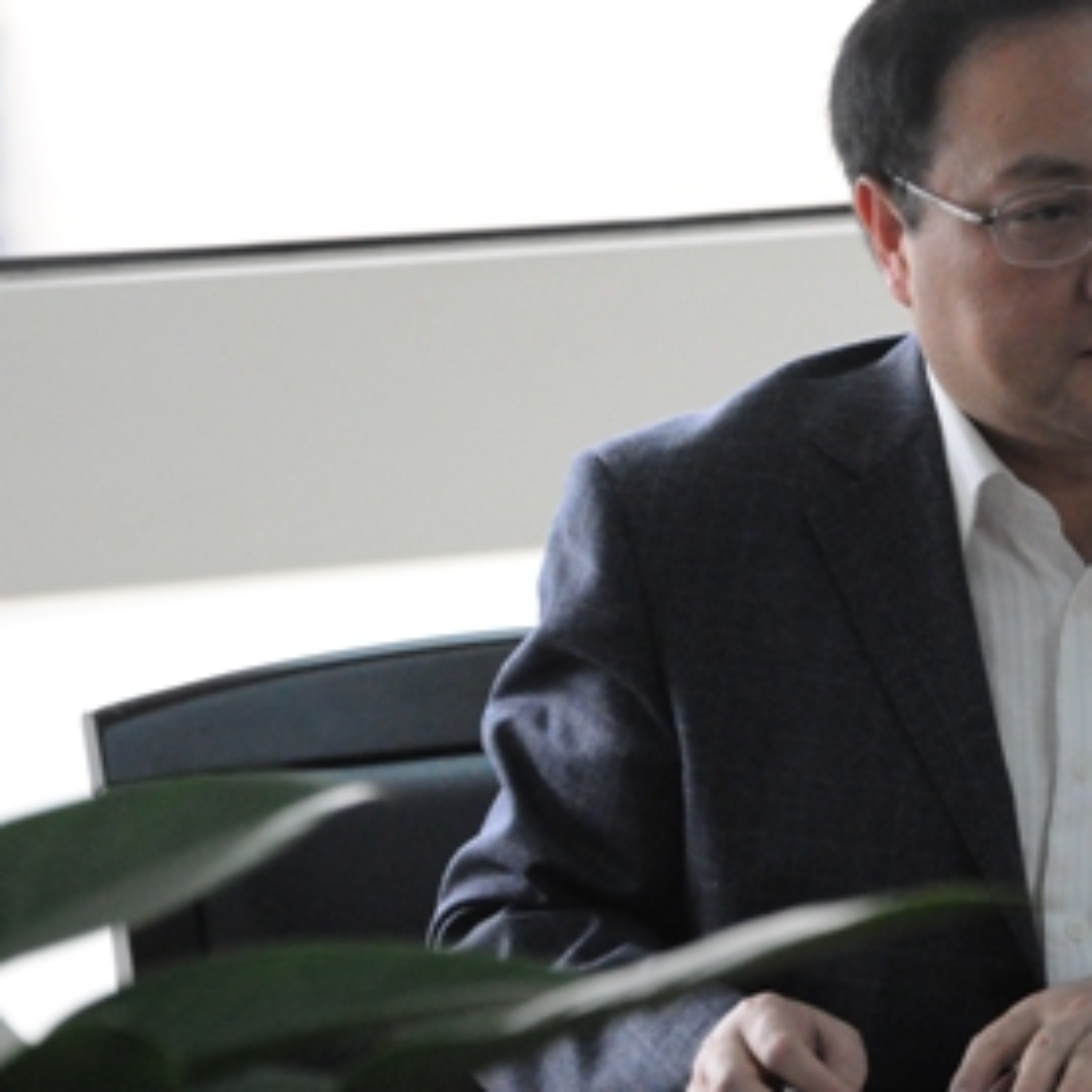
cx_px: 1001
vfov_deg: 8.1
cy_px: 497
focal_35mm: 215
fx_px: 7668
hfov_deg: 8.1
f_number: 5.6
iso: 3200
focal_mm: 85
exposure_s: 1/800
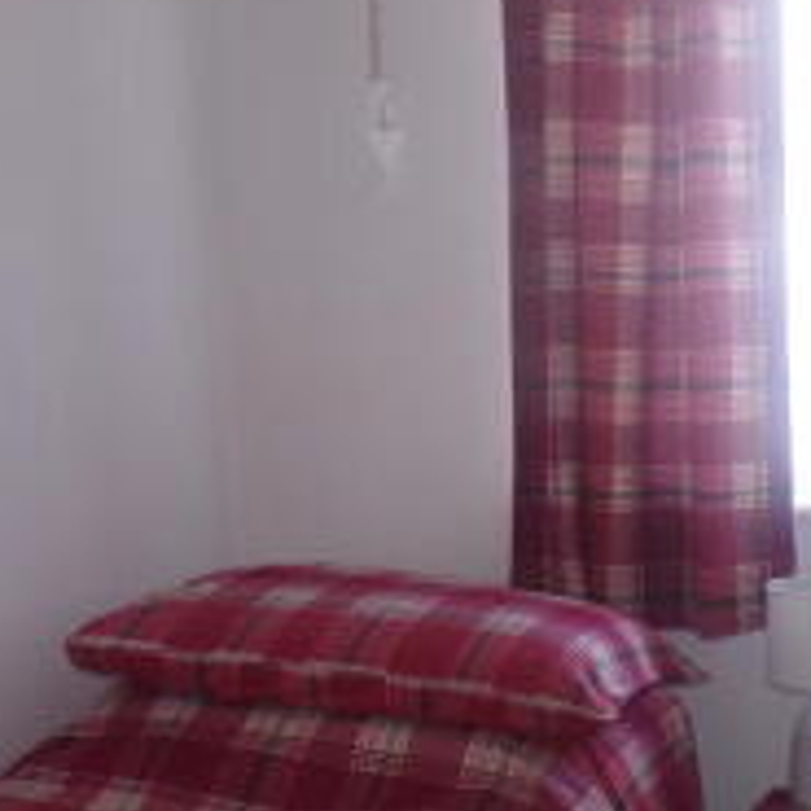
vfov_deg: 25.3
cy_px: 647
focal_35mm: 67
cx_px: 752
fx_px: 1776
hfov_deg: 24.9
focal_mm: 4.3
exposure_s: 1/38
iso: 100
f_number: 3
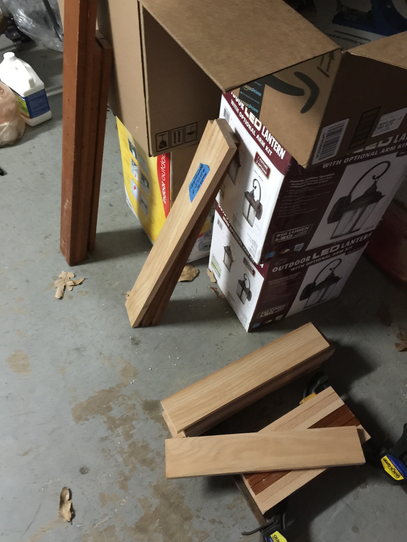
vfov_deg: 61.7
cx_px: 204
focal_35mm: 29
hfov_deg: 48.2
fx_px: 455
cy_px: 271
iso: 125
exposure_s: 1/4
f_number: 2.2
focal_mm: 4.15
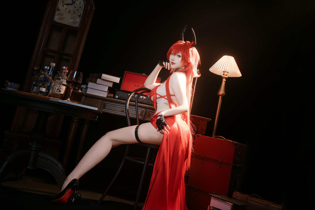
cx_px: 158
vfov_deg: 33.4
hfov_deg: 48.5
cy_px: 105
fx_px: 350
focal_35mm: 40
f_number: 4
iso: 640
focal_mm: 40
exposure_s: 1/80
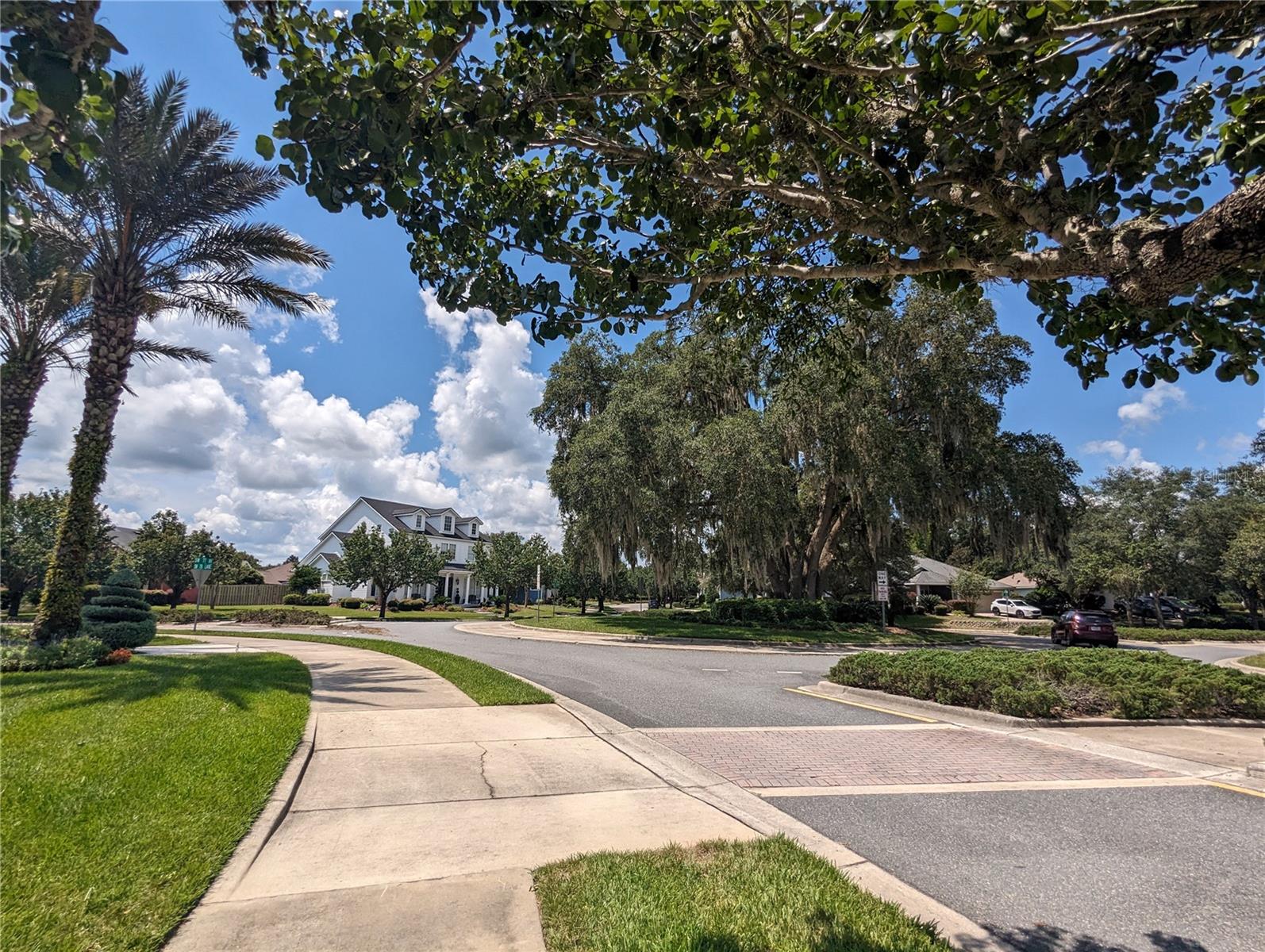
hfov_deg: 94.4
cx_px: 632
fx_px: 585
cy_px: 476
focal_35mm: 16
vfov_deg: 78.2
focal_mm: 2.35
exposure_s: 1/2247
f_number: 2.2
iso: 48
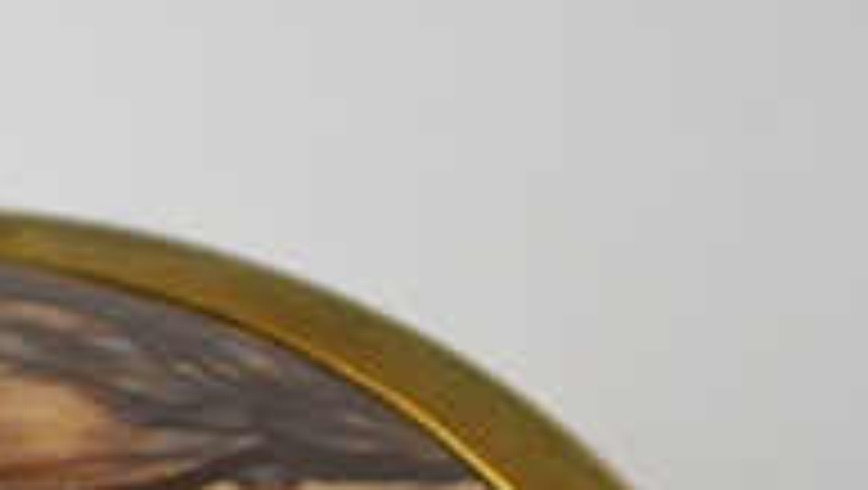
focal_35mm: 234
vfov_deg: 5.1
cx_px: -139
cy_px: 890
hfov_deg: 9.1
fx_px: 5391
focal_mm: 48
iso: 400
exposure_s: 1/100
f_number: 5.6
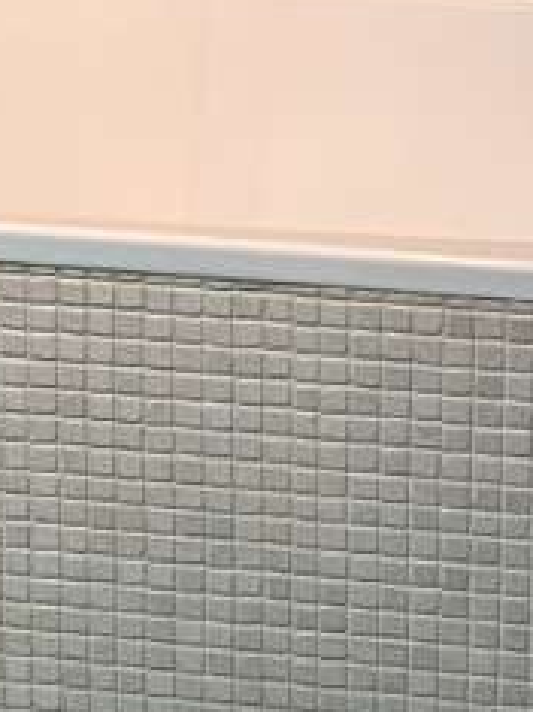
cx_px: -229
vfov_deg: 11.5
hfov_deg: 8.8
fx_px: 3411
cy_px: -327
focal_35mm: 166
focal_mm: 5.1
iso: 80
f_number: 1.6
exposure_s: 1/50
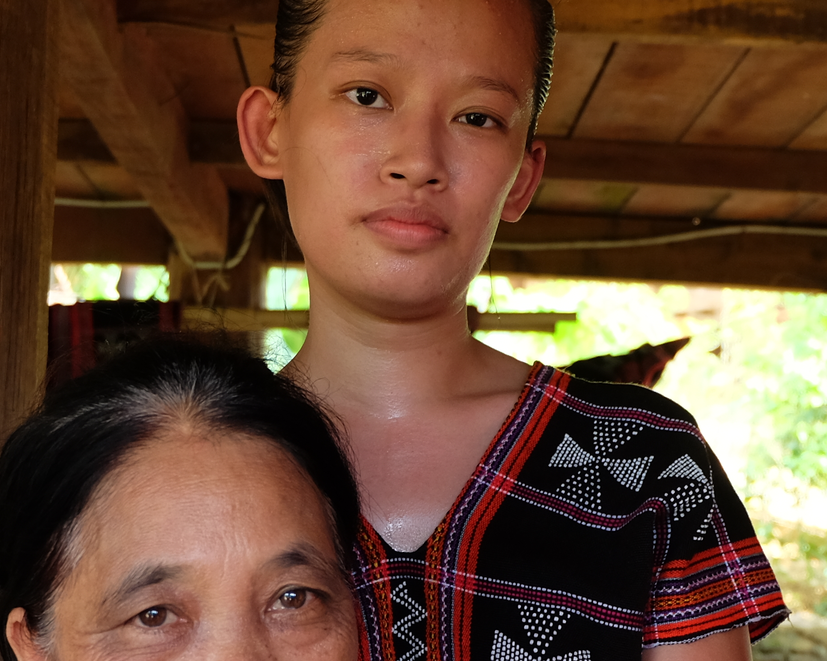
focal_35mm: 75
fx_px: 1836
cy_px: 566
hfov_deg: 25.3
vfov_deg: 20.1
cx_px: 335
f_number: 3.8
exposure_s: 1/56
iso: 400
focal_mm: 20.1
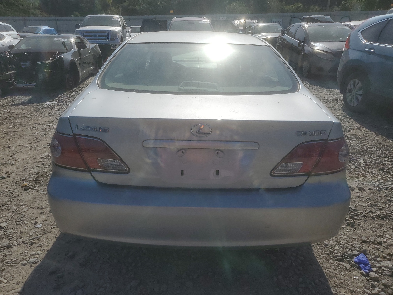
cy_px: 148
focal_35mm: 26
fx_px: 295
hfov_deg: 67.3
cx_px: 196
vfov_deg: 53.1
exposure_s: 1/10000
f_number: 1.5
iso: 50
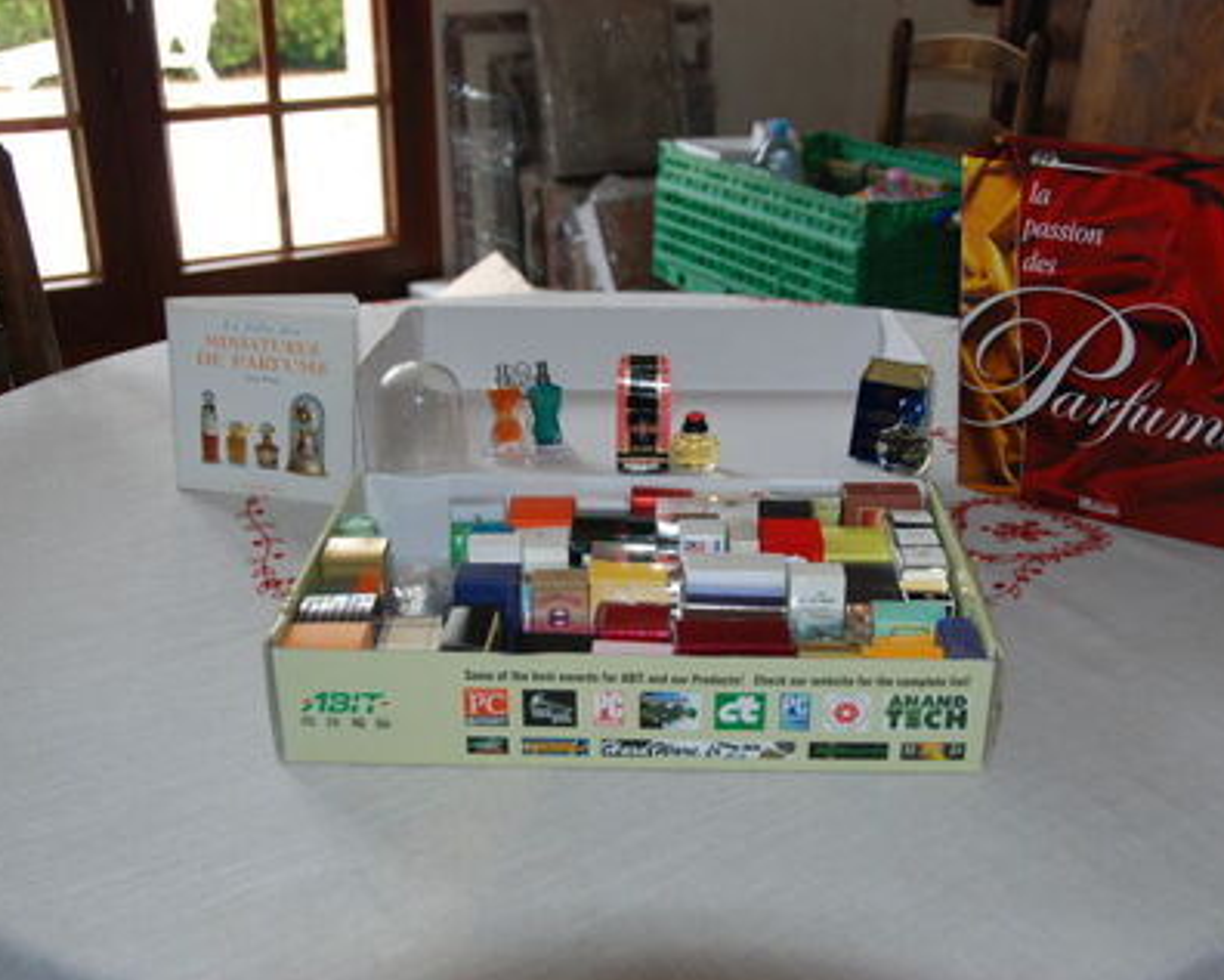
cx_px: 671
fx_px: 1486
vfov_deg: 36.5
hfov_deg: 44.7
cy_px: 492
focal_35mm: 41
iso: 200
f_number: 3.8
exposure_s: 1/60
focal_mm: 24
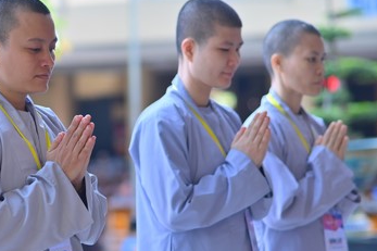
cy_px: 186
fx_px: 1664
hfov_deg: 12.8
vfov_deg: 8.6
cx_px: 34
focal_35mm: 159
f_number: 2.5
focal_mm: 85
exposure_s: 1/320
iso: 200
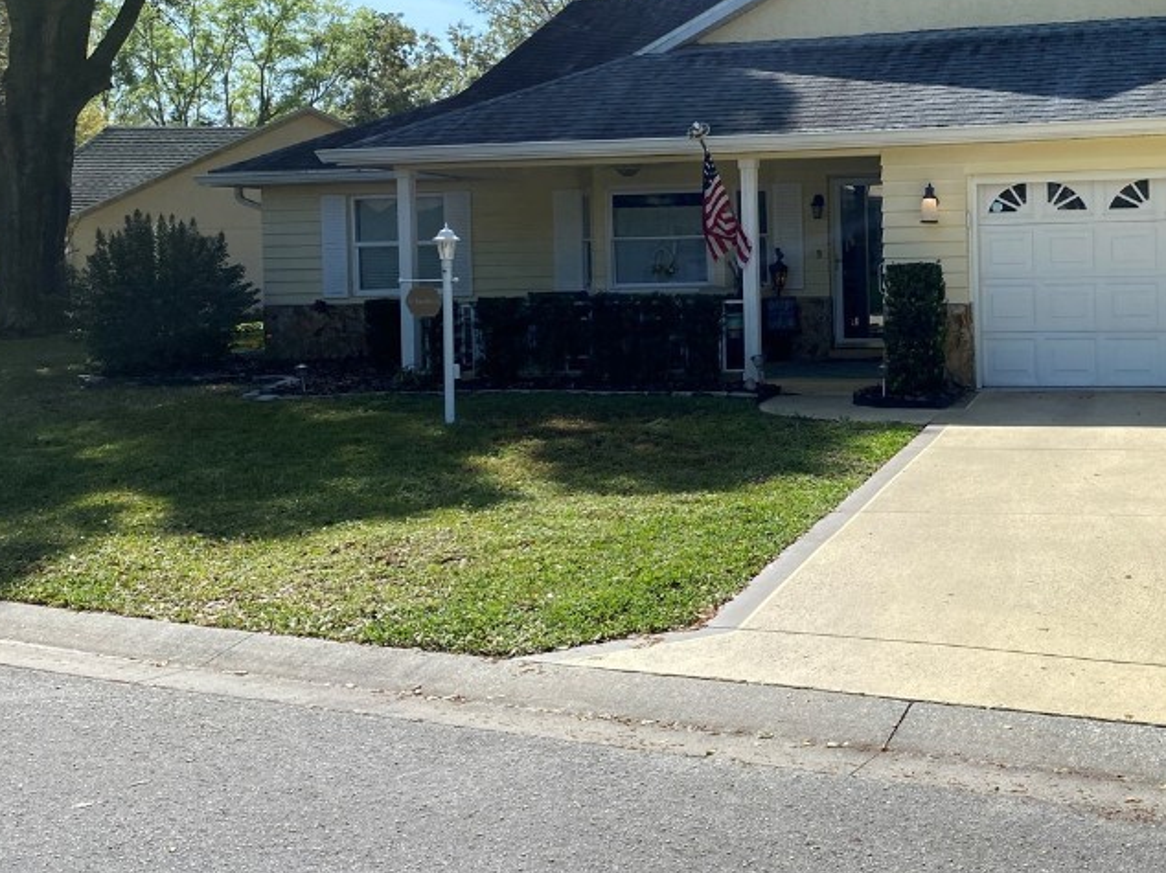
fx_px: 1414
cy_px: 296
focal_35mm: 42
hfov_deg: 43.5
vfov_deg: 34.0
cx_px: 861
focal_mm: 4.25
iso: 32
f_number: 1.8
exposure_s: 1/2625
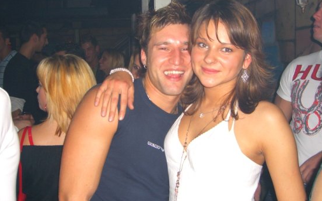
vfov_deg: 29.2
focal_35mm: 44
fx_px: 386
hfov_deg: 45.3
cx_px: 165
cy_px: 84
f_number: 2.8
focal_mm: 7.9
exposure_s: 1/60
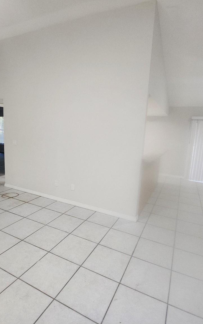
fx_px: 168
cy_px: 159
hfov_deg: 62.2
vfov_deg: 88.0
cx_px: 99
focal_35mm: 19
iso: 320
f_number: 2.2
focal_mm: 1.7
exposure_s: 1/60
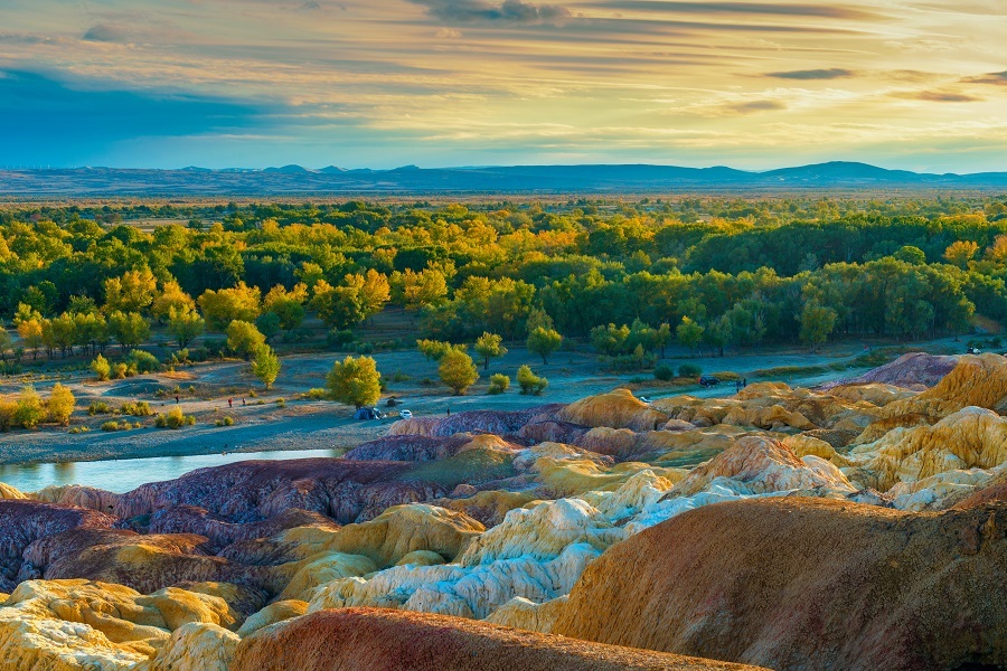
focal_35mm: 50
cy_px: 336
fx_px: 1399
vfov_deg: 27.0
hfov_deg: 39.6
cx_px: 504
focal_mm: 50
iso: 100
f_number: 8
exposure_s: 1/100
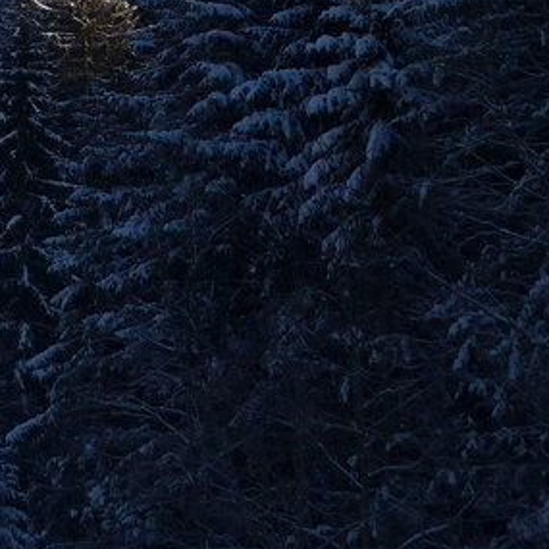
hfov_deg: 14.2
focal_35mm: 108
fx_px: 1938
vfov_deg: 15.0
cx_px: -447
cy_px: -264
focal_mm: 6
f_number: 2.8
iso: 80
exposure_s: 1/1300
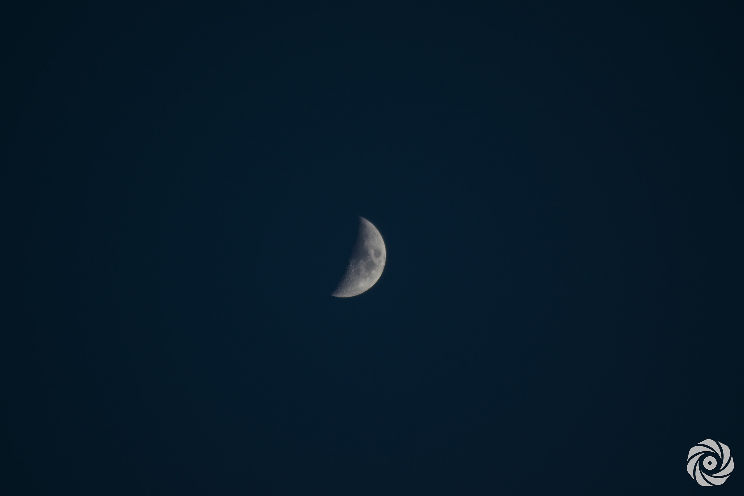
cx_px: 372
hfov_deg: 4.6
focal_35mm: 450
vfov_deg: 3.1
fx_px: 9299
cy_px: 248
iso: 100
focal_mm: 300
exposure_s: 1/320
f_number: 5.6
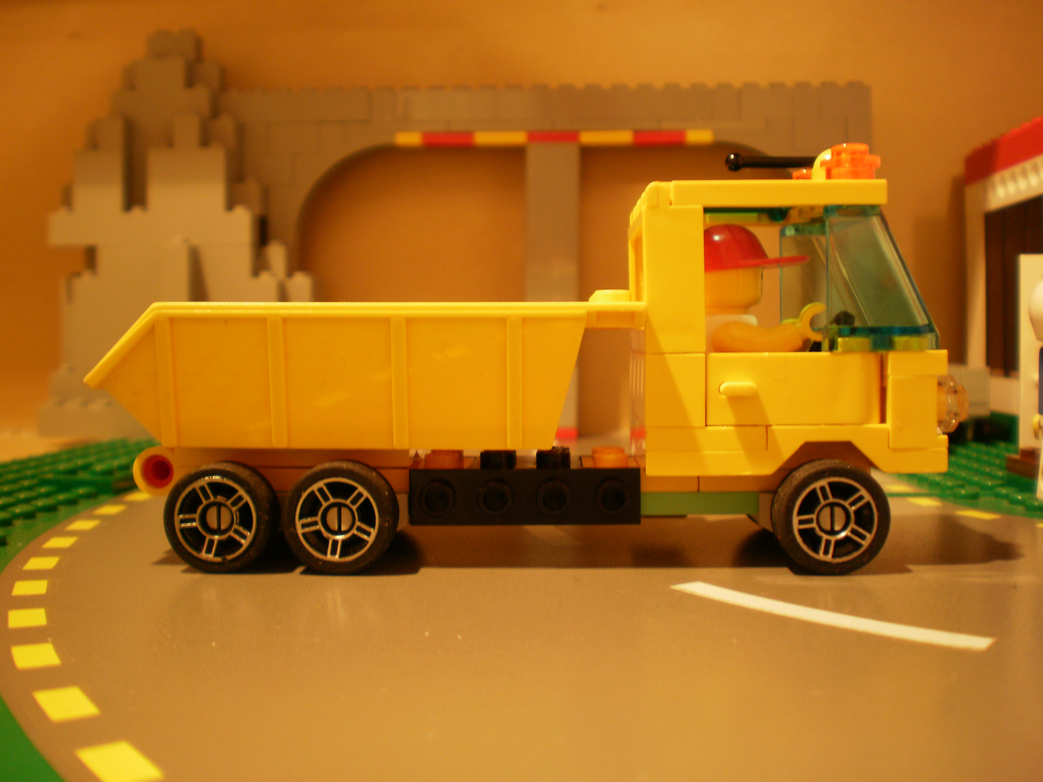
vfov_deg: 39.7
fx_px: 1085
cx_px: 522
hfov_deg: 51.4
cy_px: 391
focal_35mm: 36
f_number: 3.1
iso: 125
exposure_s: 1/3
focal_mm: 6.3
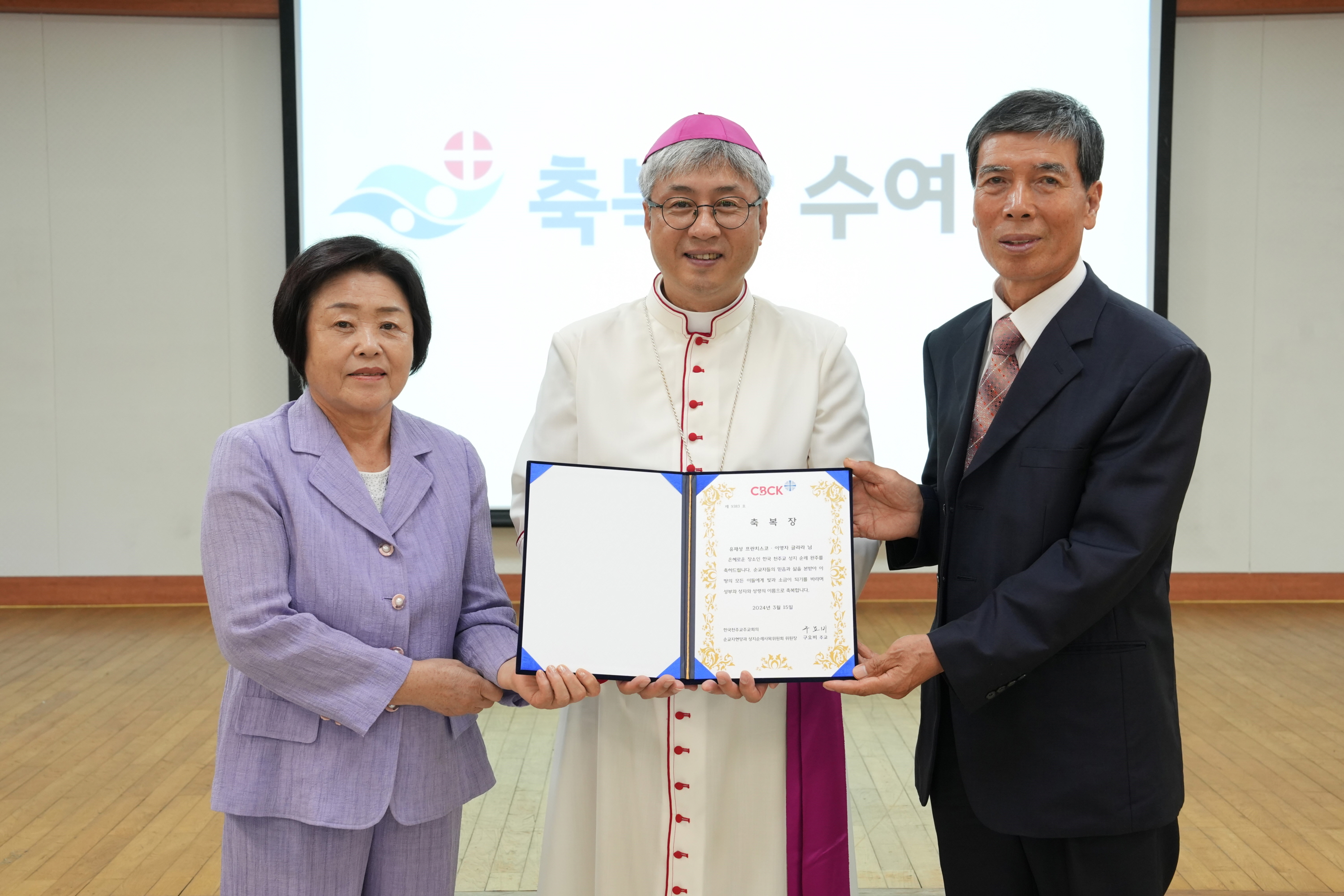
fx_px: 1867
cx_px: 672
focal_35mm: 50
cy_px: 448
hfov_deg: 39.6
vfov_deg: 27.0
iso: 1250
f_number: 6.3
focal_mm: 50
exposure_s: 1/40
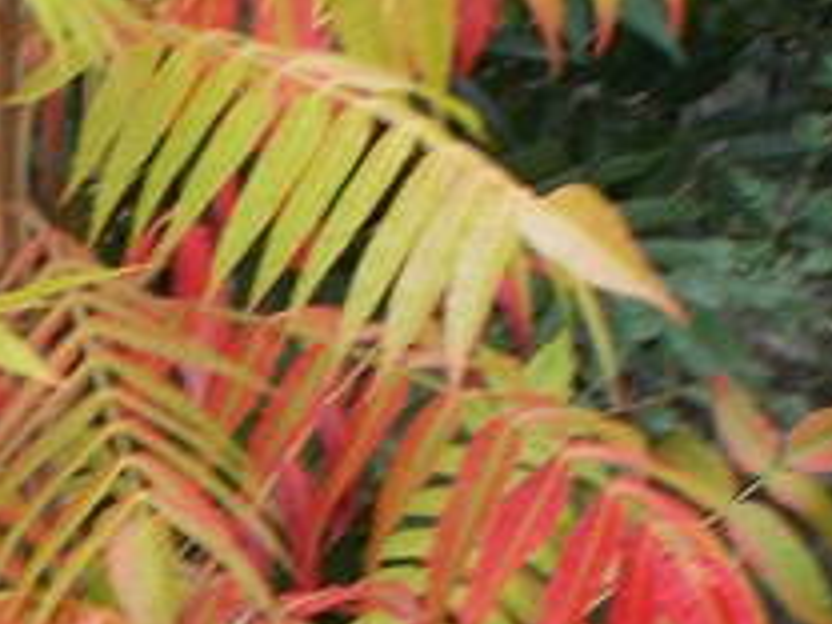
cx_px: -260
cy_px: 596
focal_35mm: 191
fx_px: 4591
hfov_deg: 10.1
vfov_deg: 7.7
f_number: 3.6
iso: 80
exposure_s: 1/40
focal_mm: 6
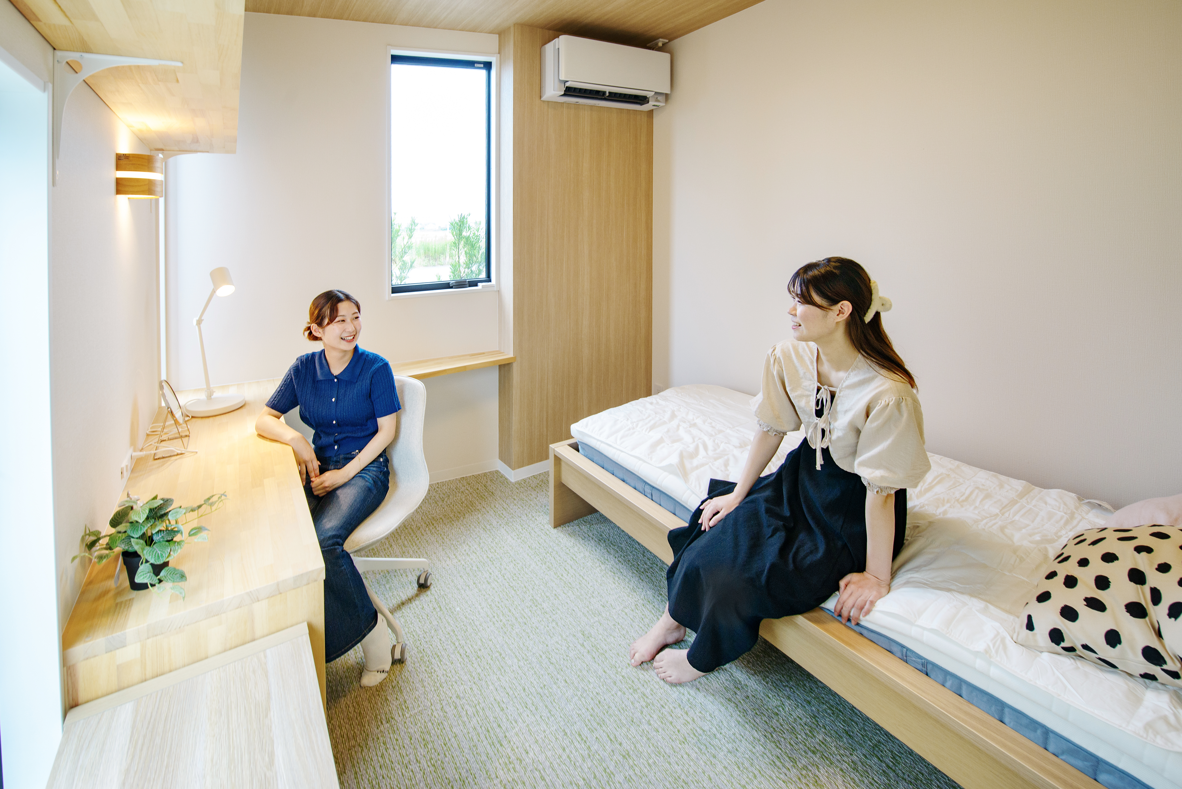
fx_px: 460
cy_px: 394
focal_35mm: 14
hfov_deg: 104.2
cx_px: 591
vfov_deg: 81.2
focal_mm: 14
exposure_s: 1/40
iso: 640
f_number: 6.3
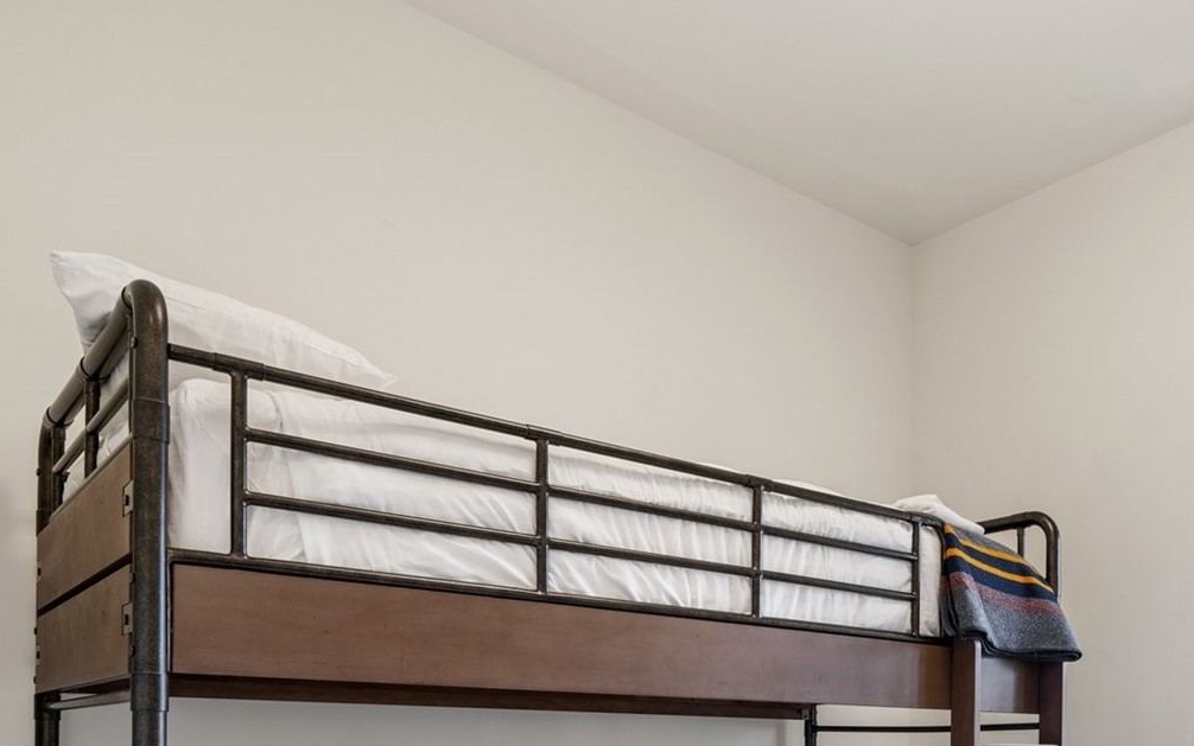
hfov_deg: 54.3
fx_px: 1074
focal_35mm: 33
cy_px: 750
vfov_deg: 34.7
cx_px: 948
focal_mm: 16
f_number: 8
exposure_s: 1/1.67
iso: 100
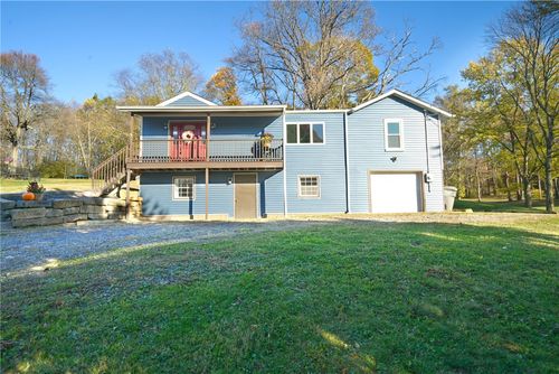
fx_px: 311
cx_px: 280
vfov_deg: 62.0
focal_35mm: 20
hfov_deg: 83.9
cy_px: 187
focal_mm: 20
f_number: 10
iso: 800
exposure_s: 1/640
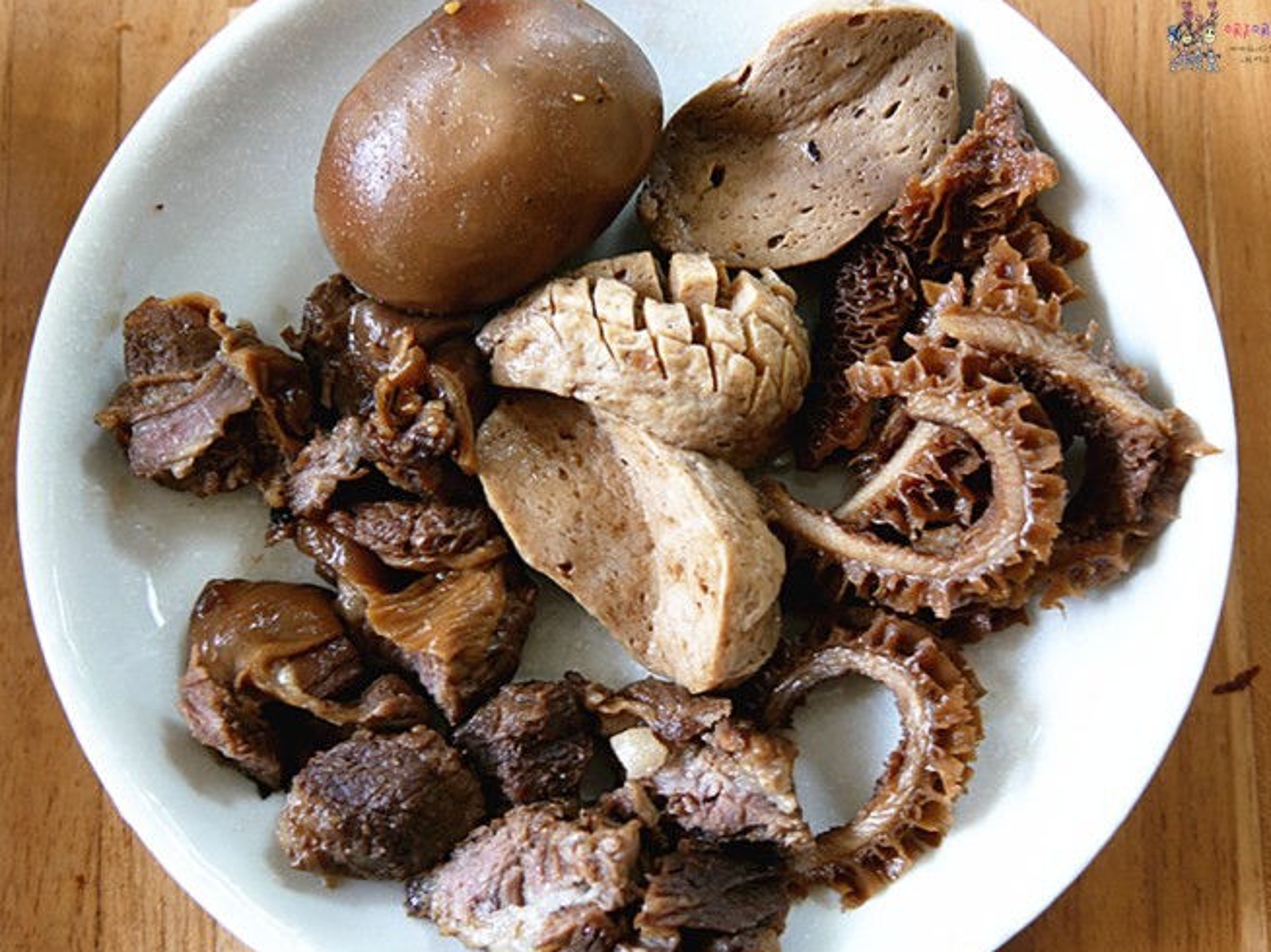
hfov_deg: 36.8
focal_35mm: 52
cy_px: 494
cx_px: 641
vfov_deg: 28.0
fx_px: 1909
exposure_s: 1/40
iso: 400
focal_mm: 24
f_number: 4.1
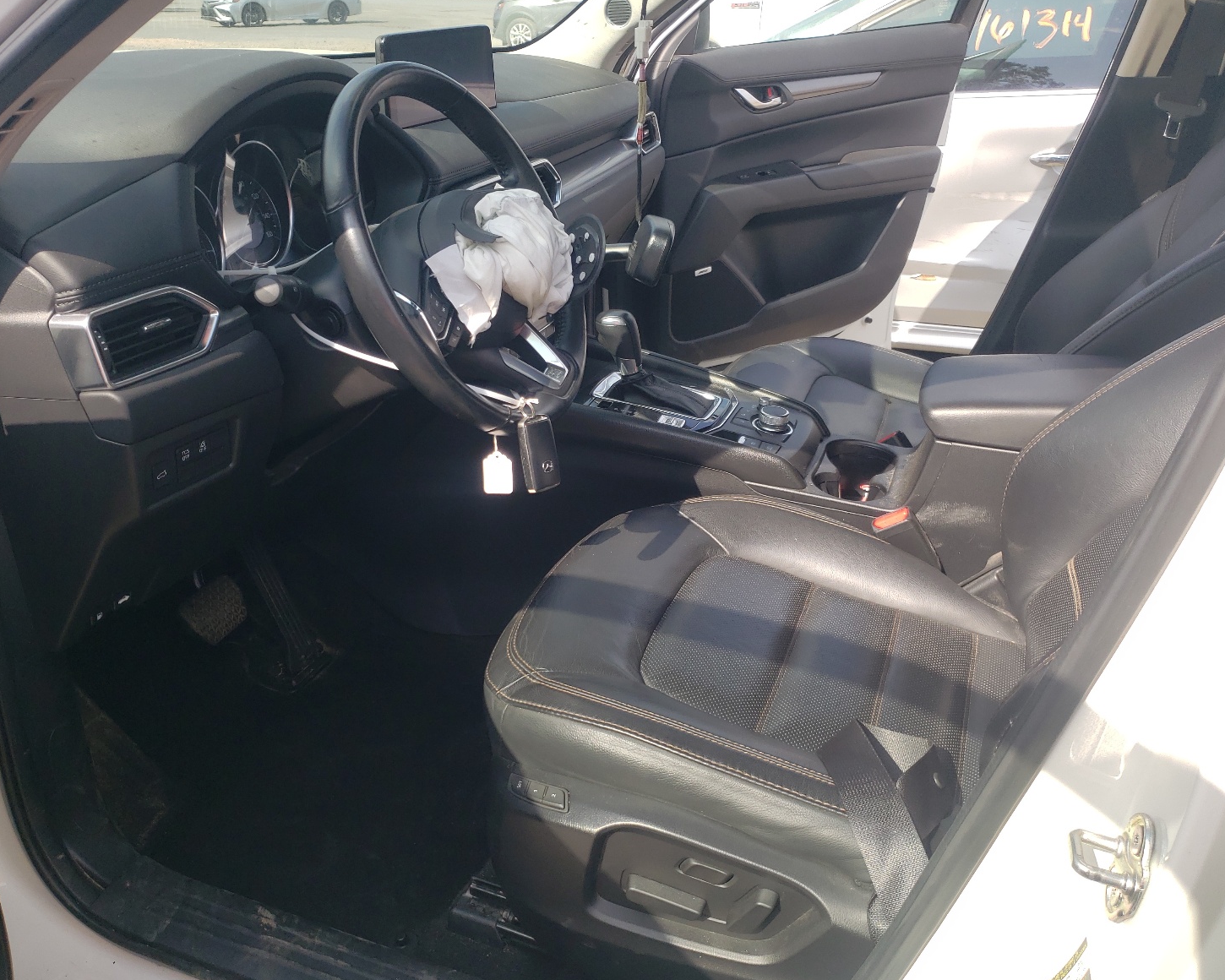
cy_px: 503
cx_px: 618
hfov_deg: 62.2
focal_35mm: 28
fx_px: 1015
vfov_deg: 51.5
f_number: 1.5
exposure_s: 1/1111
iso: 50
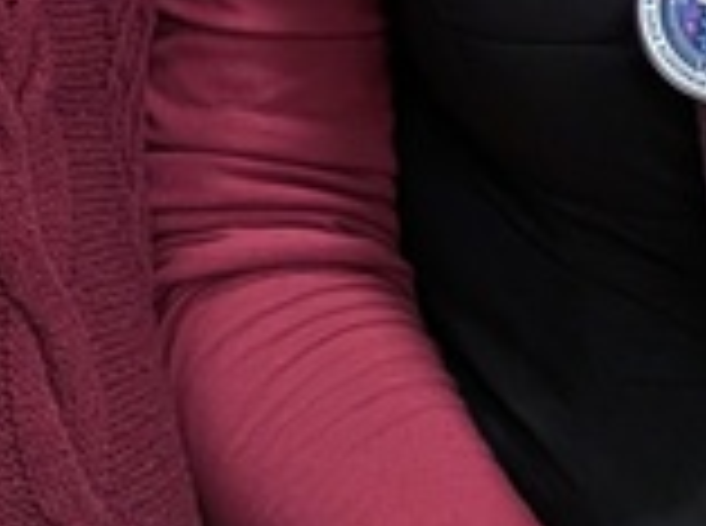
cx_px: 355
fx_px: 3195
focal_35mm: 157
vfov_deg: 8.7
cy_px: -652
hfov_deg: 12.6
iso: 515
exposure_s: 1/120
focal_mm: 4.53
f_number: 1.7
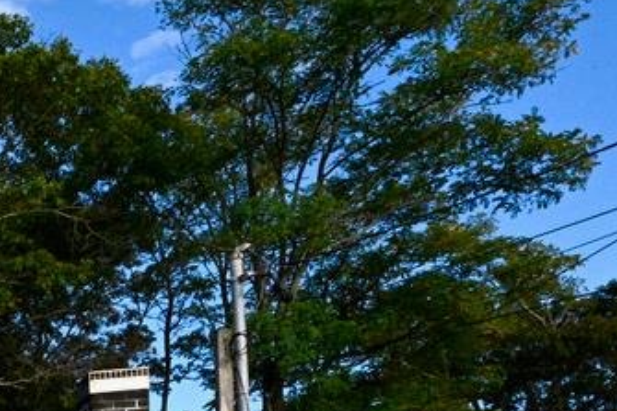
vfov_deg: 18.3
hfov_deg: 21.1
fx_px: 1113
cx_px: -486
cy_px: 635
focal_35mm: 65
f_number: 22
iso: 1600
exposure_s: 1/400
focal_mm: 17
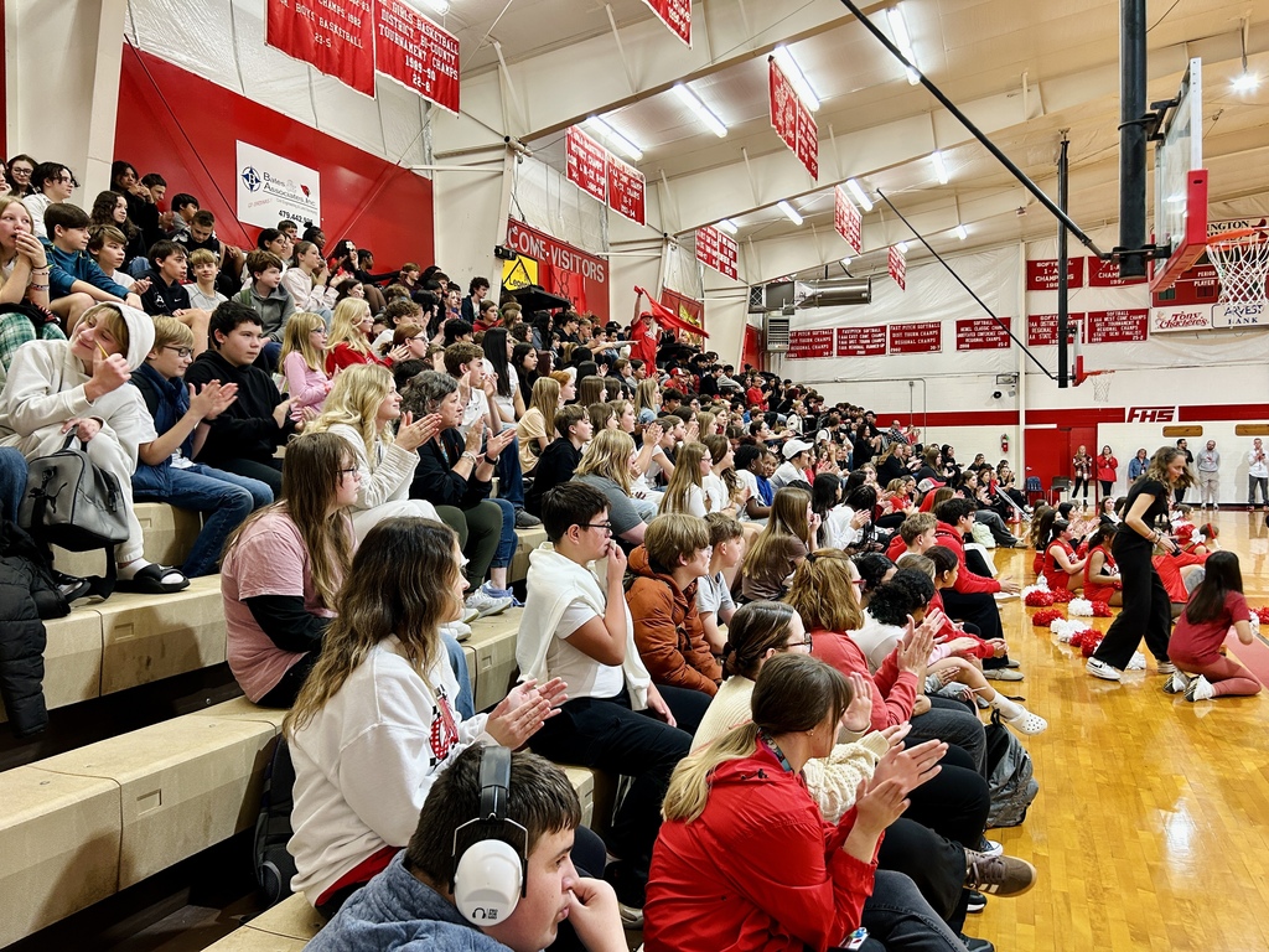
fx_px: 953
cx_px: 634
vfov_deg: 53.1
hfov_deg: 67.3
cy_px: 476
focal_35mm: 26
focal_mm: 5.7
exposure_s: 1/60
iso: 125
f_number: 1.5
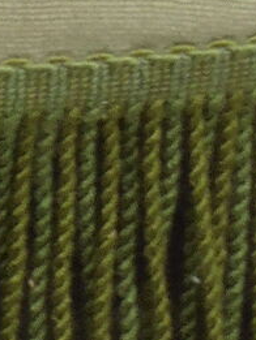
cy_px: -630
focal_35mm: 235
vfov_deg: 7.5
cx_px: -165
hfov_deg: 6.2
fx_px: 2315
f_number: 8
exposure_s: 1/25
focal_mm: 5.4
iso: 100
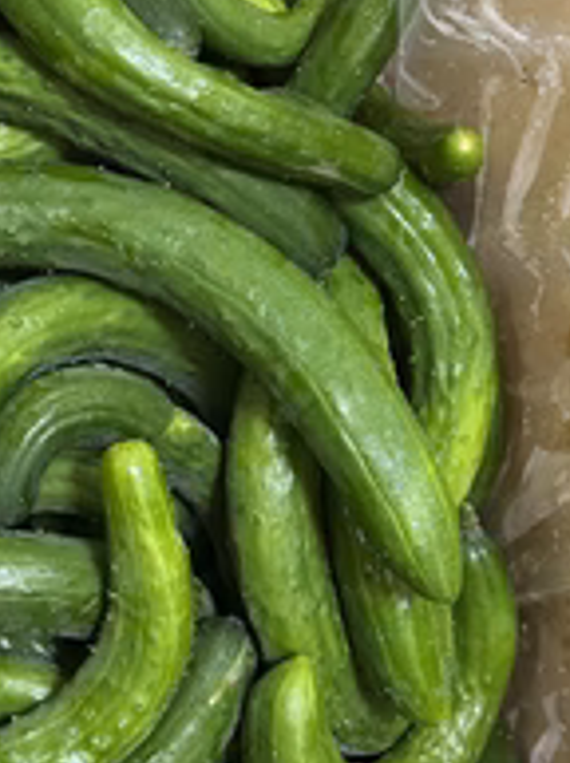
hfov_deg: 26.4
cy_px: 372
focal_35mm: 54
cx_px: 103
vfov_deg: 35.6
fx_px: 1190
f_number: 1.5
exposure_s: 1/30
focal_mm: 5.7
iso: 500
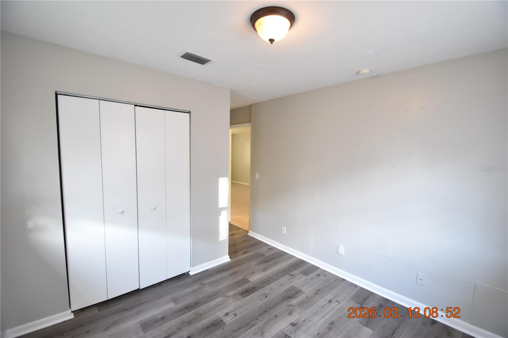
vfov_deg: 77.3
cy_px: 169
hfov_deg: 100.4
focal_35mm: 15
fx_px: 212
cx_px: 254
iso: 800
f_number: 3.5
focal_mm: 10
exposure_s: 1/20
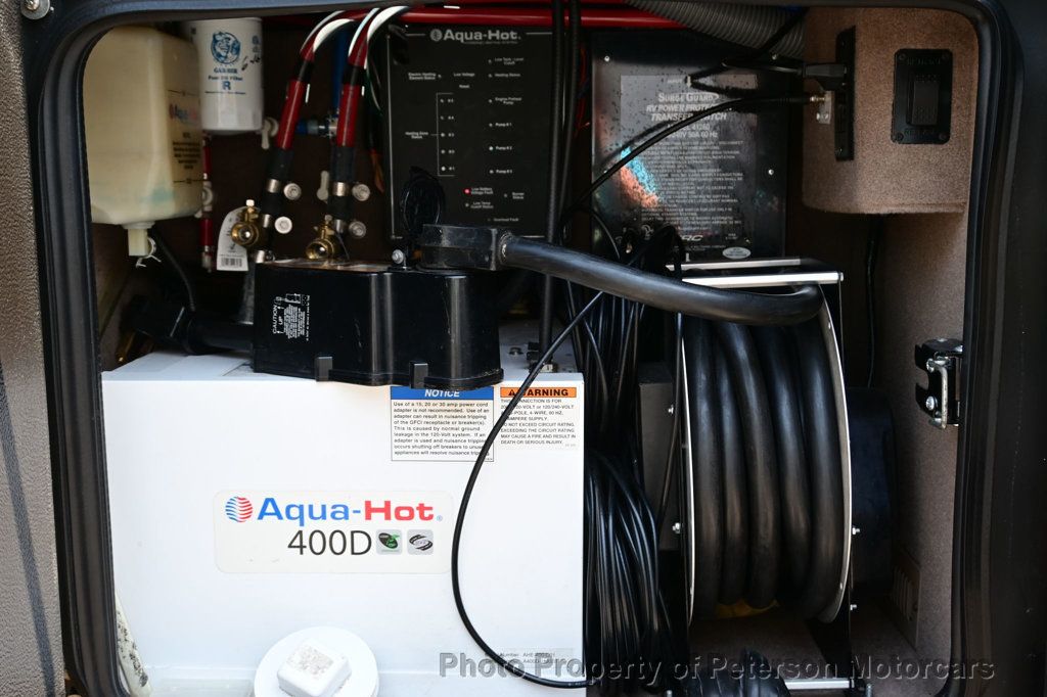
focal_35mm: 42
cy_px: 348
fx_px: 1221
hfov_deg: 46.4
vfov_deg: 31.9
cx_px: 524
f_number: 4.5
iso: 100
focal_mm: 28
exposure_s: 1/50
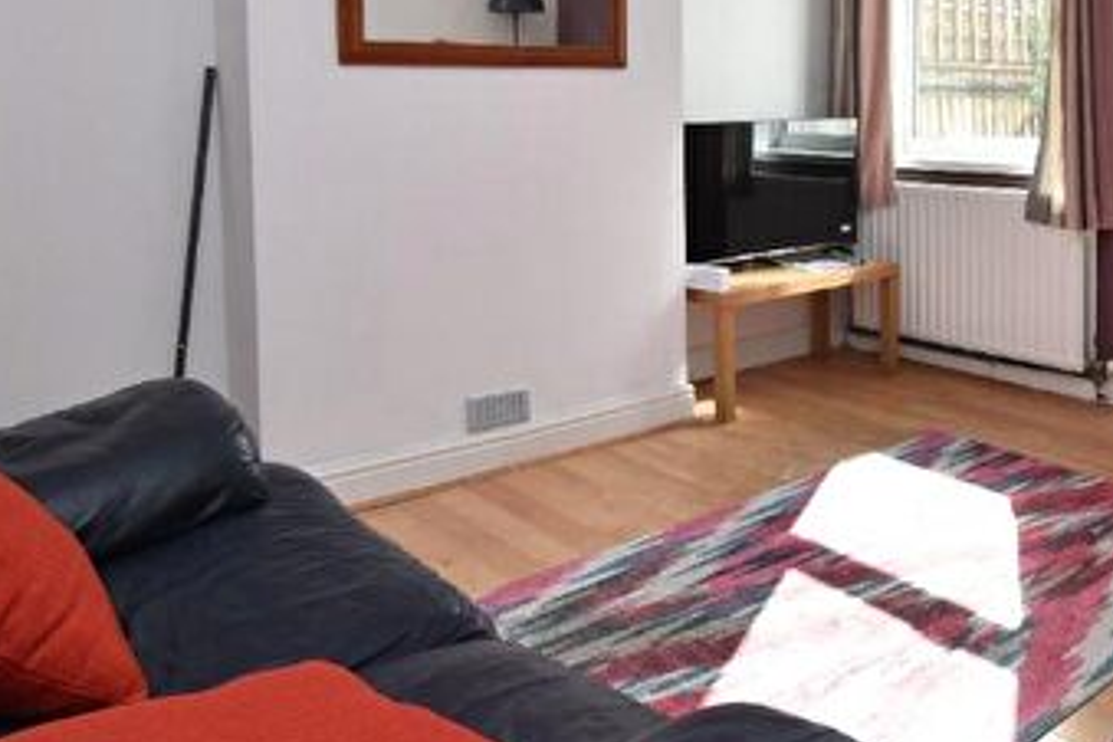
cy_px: 163
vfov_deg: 40.8
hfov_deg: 58.1
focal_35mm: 31
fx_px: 958
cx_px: 791
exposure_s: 1/80
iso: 200
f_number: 7.1
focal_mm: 10
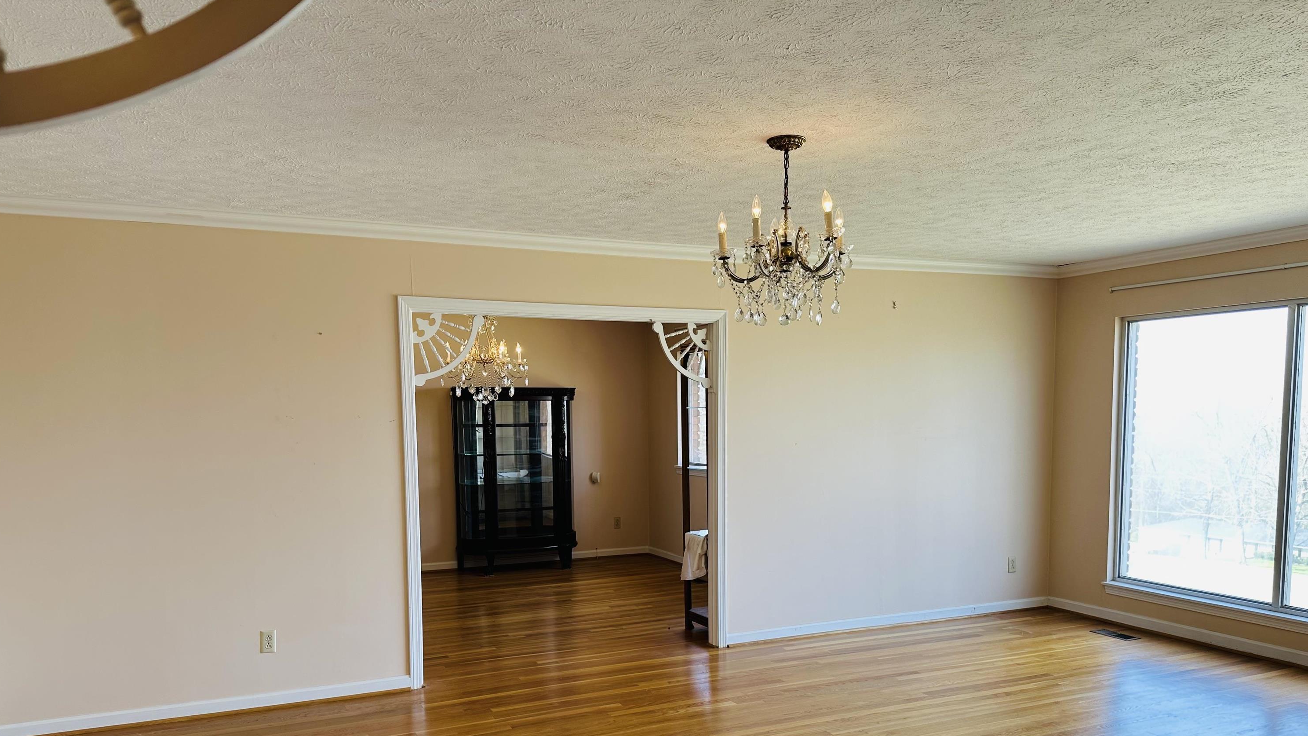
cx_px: 655
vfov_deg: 42.2
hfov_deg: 69.9
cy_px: 504
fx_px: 936
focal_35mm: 27
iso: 64
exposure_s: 1/120
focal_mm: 6.86
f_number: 1.78
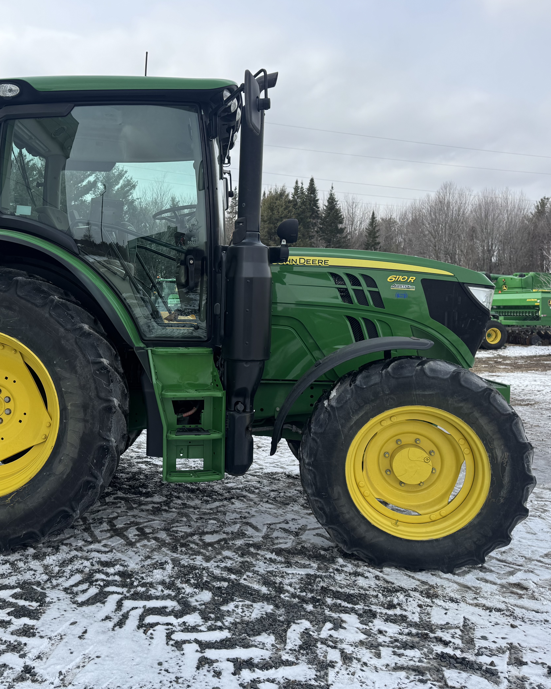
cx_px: 173
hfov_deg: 44.9
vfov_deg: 55.7
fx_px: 652
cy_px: 339
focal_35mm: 32
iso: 80
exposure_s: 1/3096
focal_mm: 6.76
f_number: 1.78
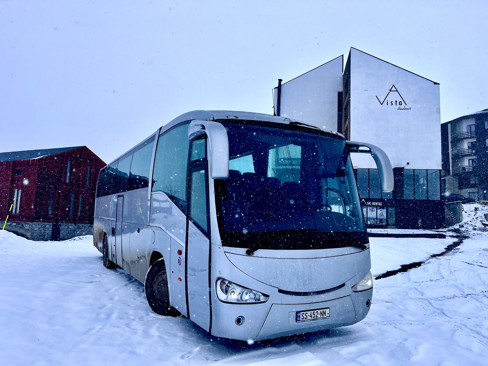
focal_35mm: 26
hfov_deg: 67.3
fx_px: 367
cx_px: 244
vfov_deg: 53.1
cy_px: 183
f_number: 1.6
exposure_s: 1/6173
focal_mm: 5.1
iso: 50
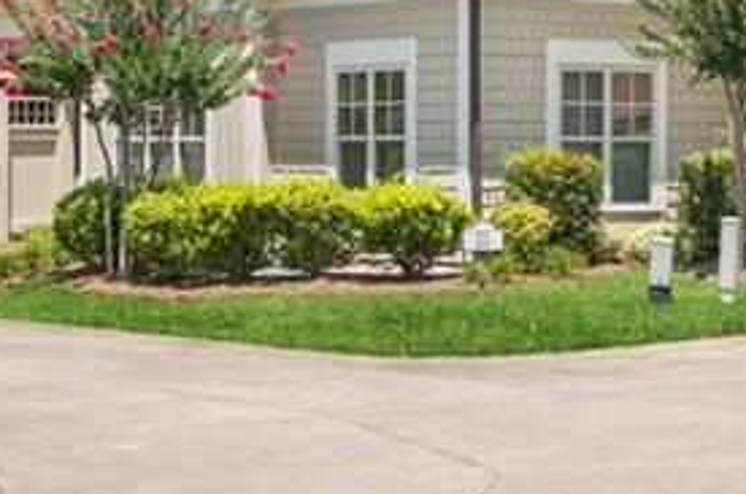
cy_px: -18
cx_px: 462
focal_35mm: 130
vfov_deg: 10.4
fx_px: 2689
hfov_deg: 15.8
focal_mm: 35
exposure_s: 1/200
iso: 100
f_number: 8
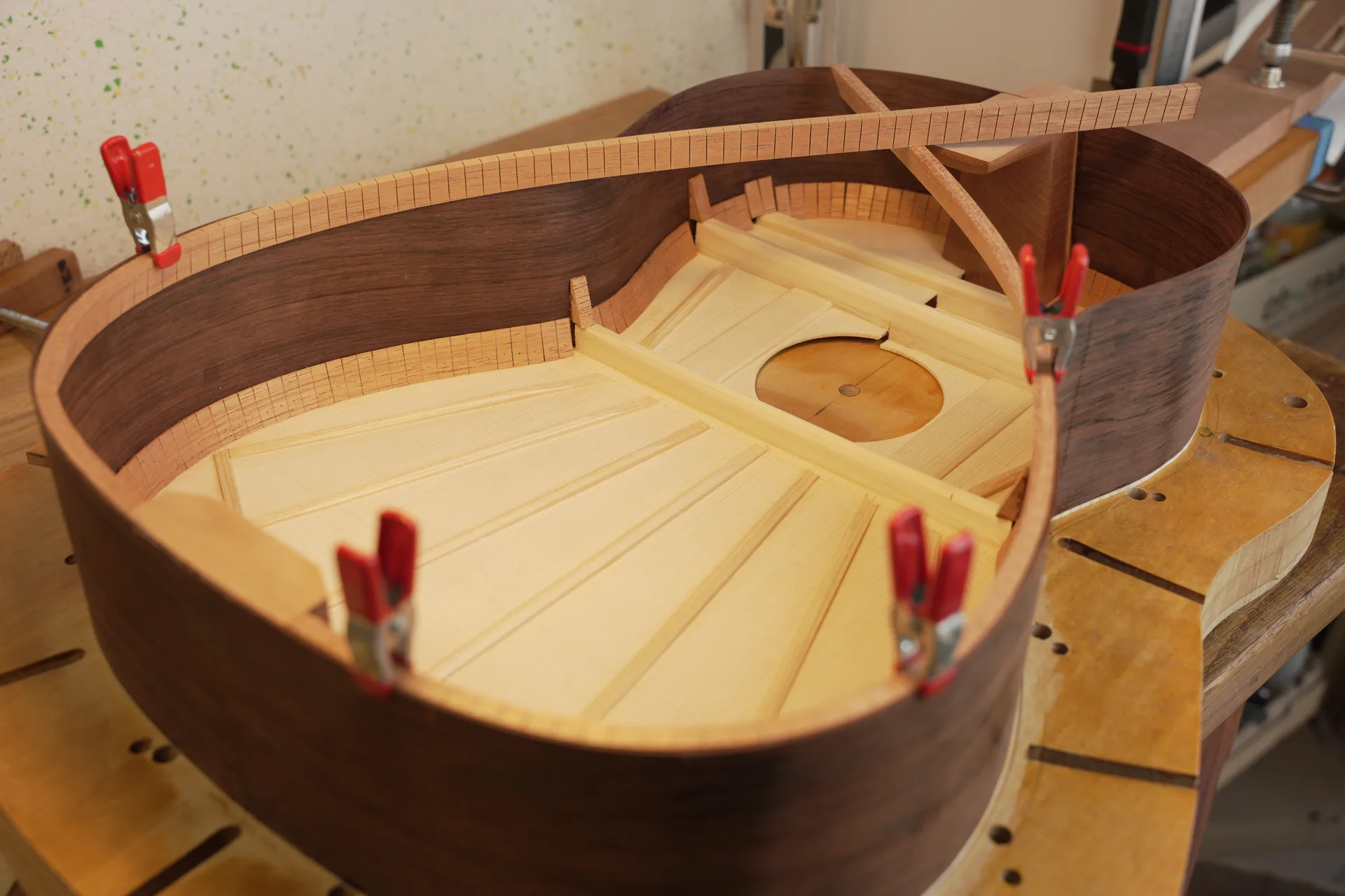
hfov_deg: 48.0
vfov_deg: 33.1
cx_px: 672
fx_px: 1509
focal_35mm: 40
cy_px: 448
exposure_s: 1/50
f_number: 5.6
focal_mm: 40.4
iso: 160
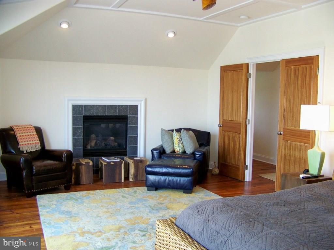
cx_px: 167
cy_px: 125
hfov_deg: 51.4
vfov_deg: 39.7
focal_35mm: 36
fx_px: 347
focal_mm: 5.85
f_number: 2.8
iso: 100
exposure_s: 1/30
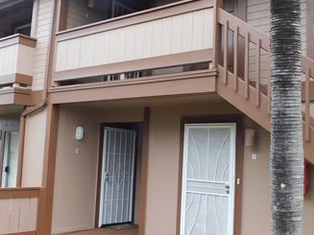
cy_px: 118
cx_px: 166
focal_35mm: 45
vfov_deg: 32.2
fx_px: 408
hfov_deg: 42.1
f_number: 3
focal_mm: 4
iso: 125
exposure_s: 1/320
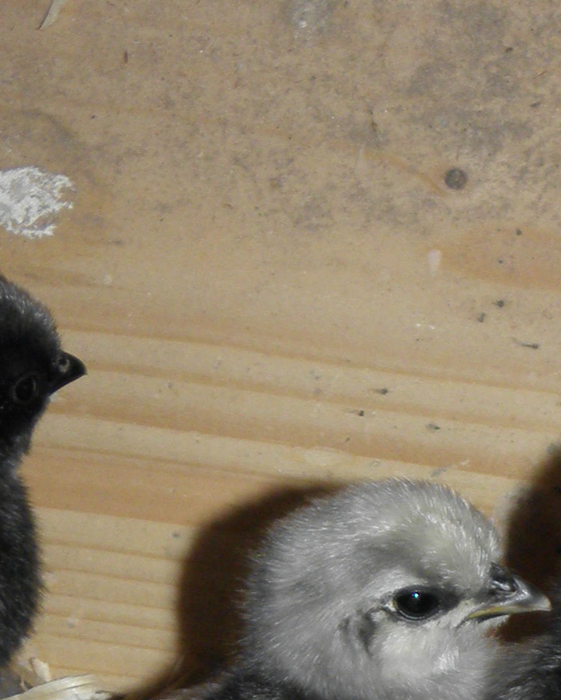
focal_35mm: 193
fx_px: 4004
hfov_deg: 7.9
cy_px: 1254
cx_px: 840
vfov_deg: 9.5
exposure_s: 1/100
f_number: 3.9
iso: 100
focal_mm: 8.6
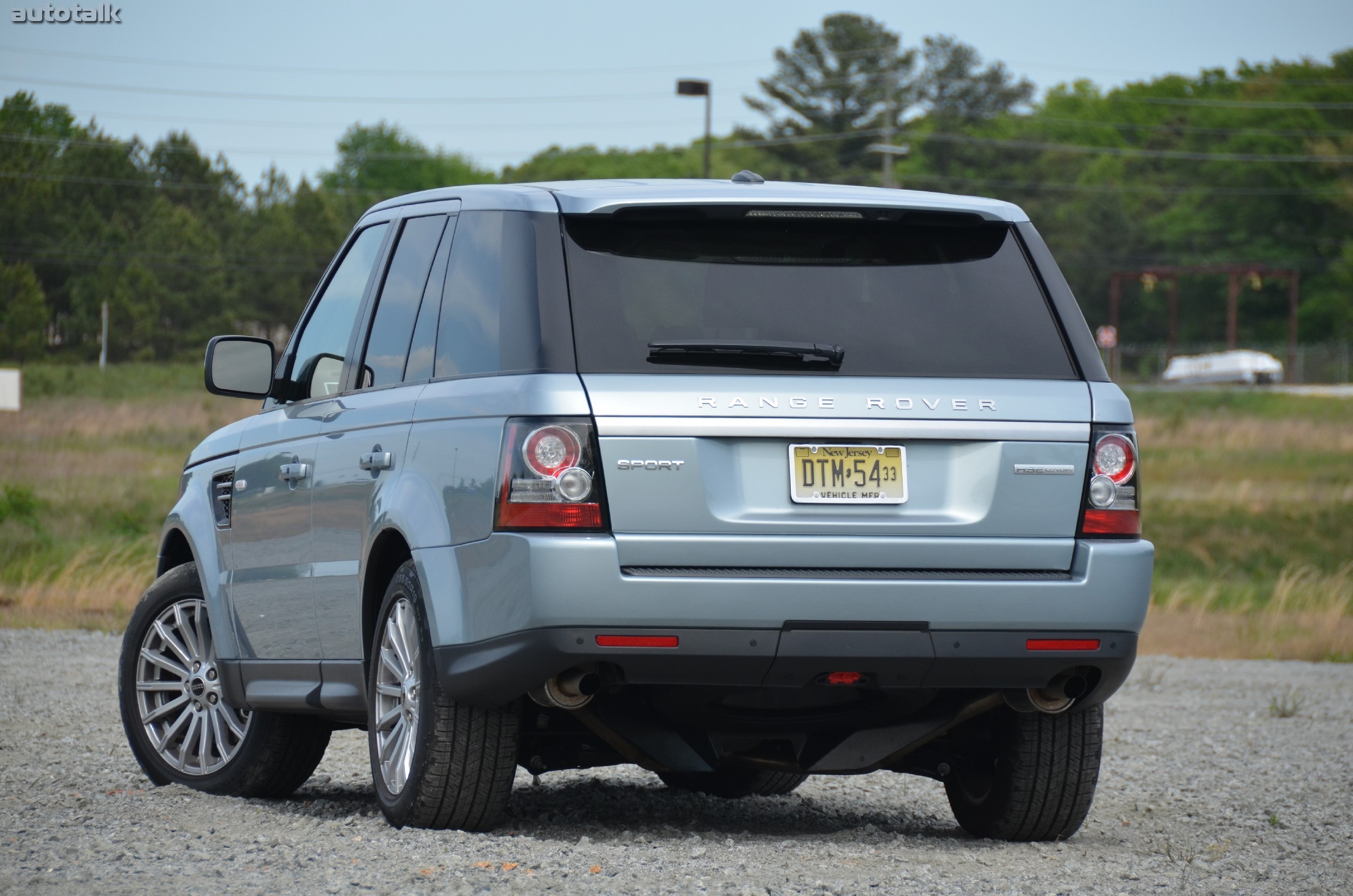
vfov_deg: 6.1
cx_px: 676
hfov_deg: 9.2
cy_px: 448
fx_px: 8439
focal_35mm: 225
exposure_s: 1/1250
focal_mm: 150
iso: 400
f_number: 5.6
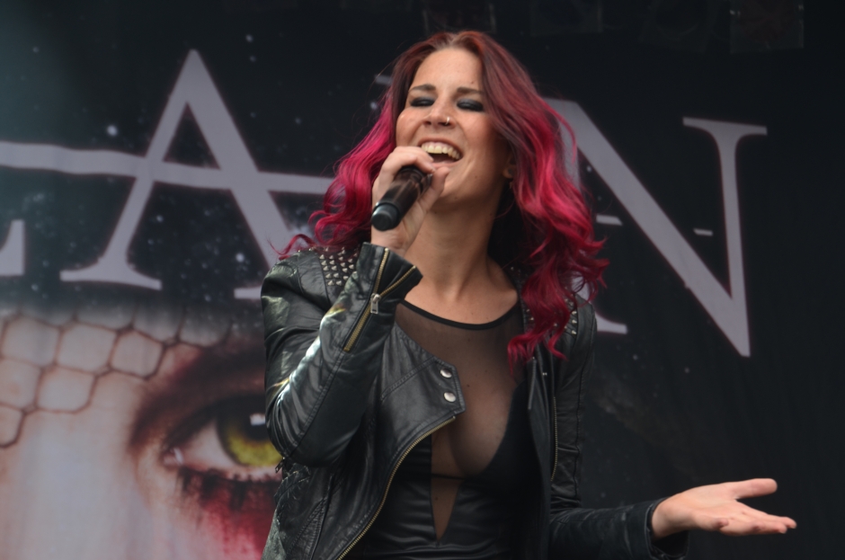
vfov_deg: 9.9
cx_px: 422
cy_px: 280
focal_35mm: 138
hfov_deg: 14.9
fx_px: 3233
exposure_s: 1/200
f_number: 7.1
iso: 200
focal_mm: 92
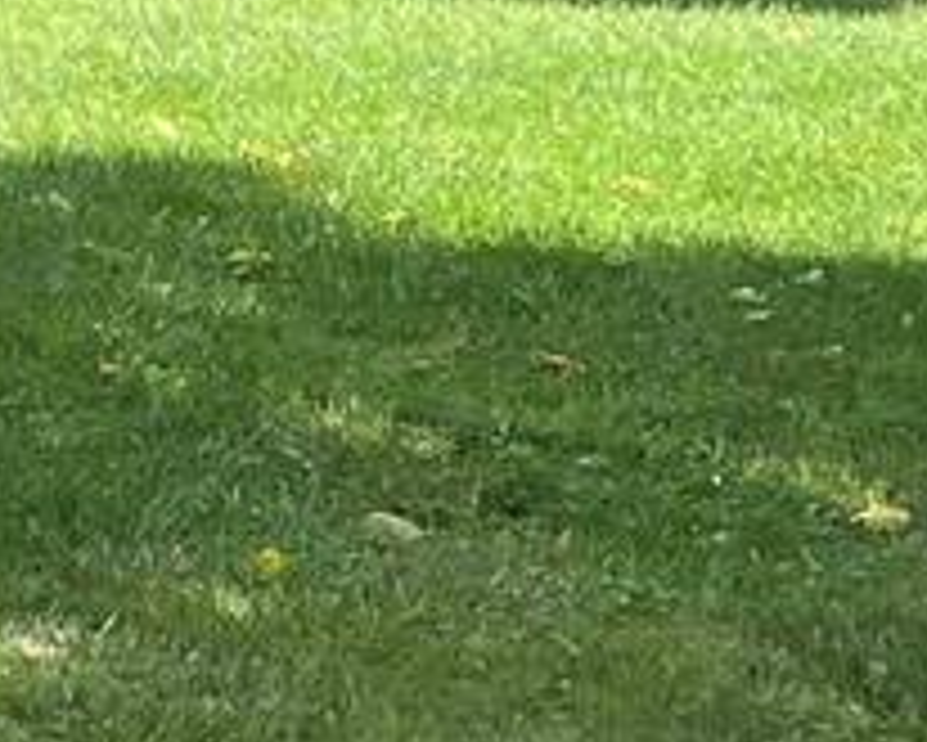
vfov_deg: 7.9
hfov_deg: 9.6
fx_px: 4858
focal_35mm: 177
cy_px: -1174
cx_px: -1346
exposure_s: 1/1266
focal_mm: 5.7
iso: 50
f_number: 1.5
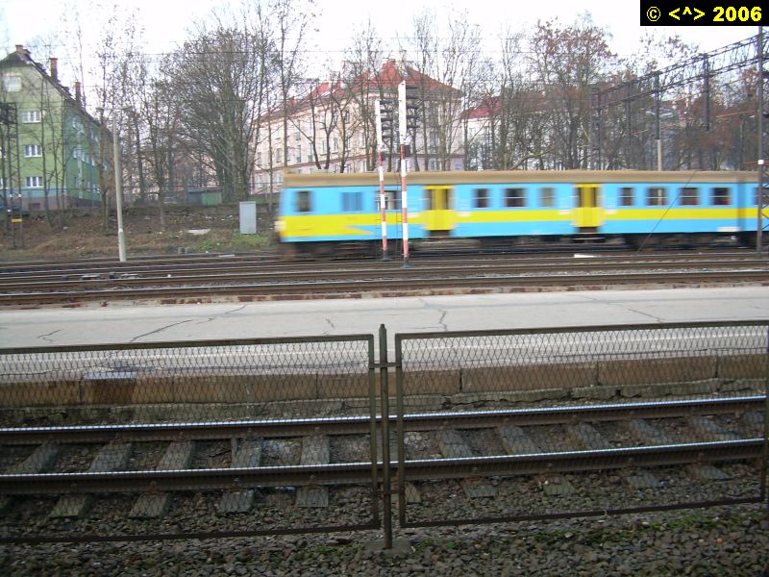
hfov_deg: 49.0
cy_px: 288
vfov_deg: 37.7
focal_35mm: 38
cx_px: 384
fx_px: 844
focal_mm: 6.3
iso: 50
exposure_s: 1/17.8
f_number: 2.8
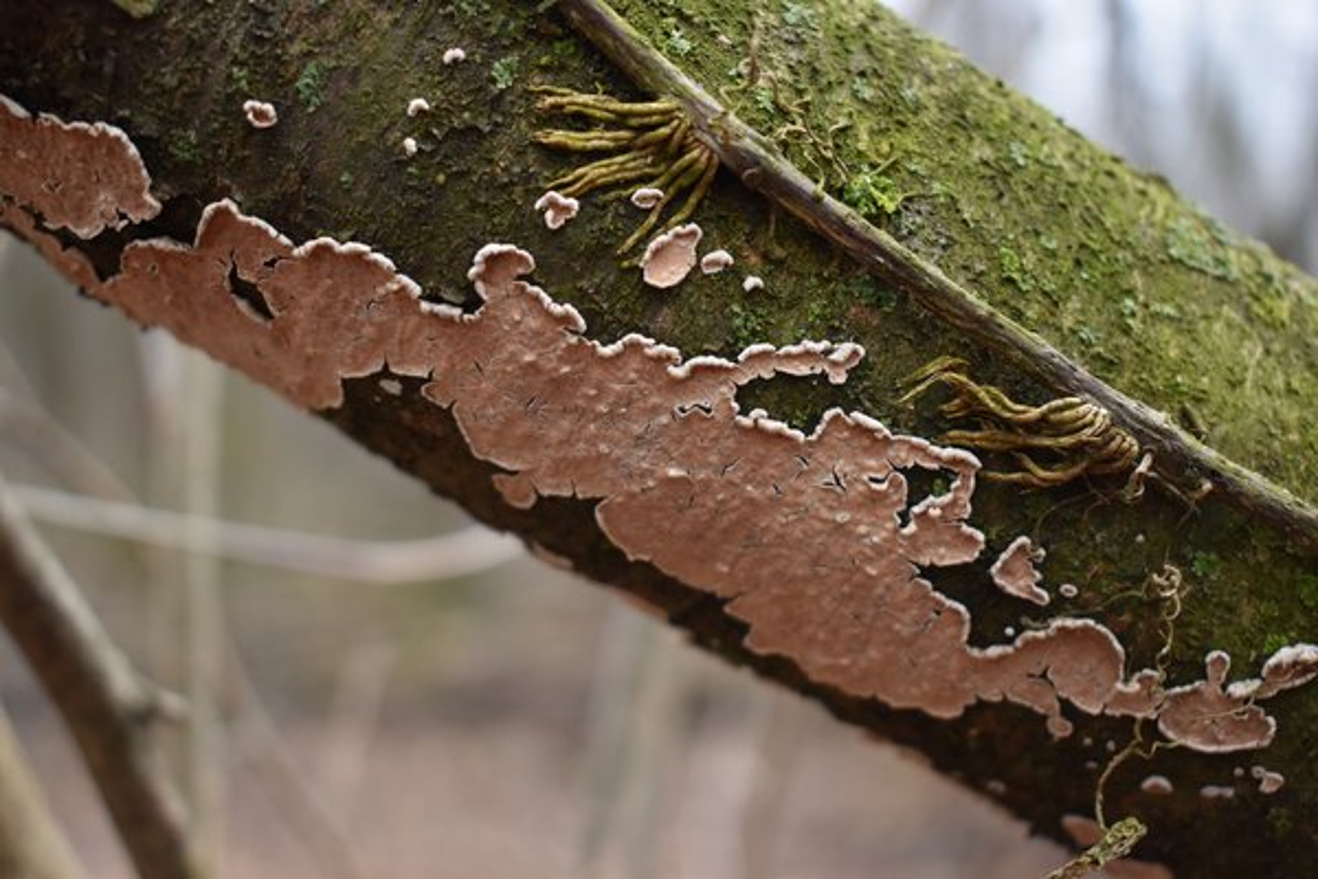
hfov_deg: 38.9
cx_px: 659
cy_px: 440
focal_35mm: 51
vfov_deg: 26.5
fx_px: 1867
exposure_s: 1/250
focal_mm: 34
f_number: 4.5
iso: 640
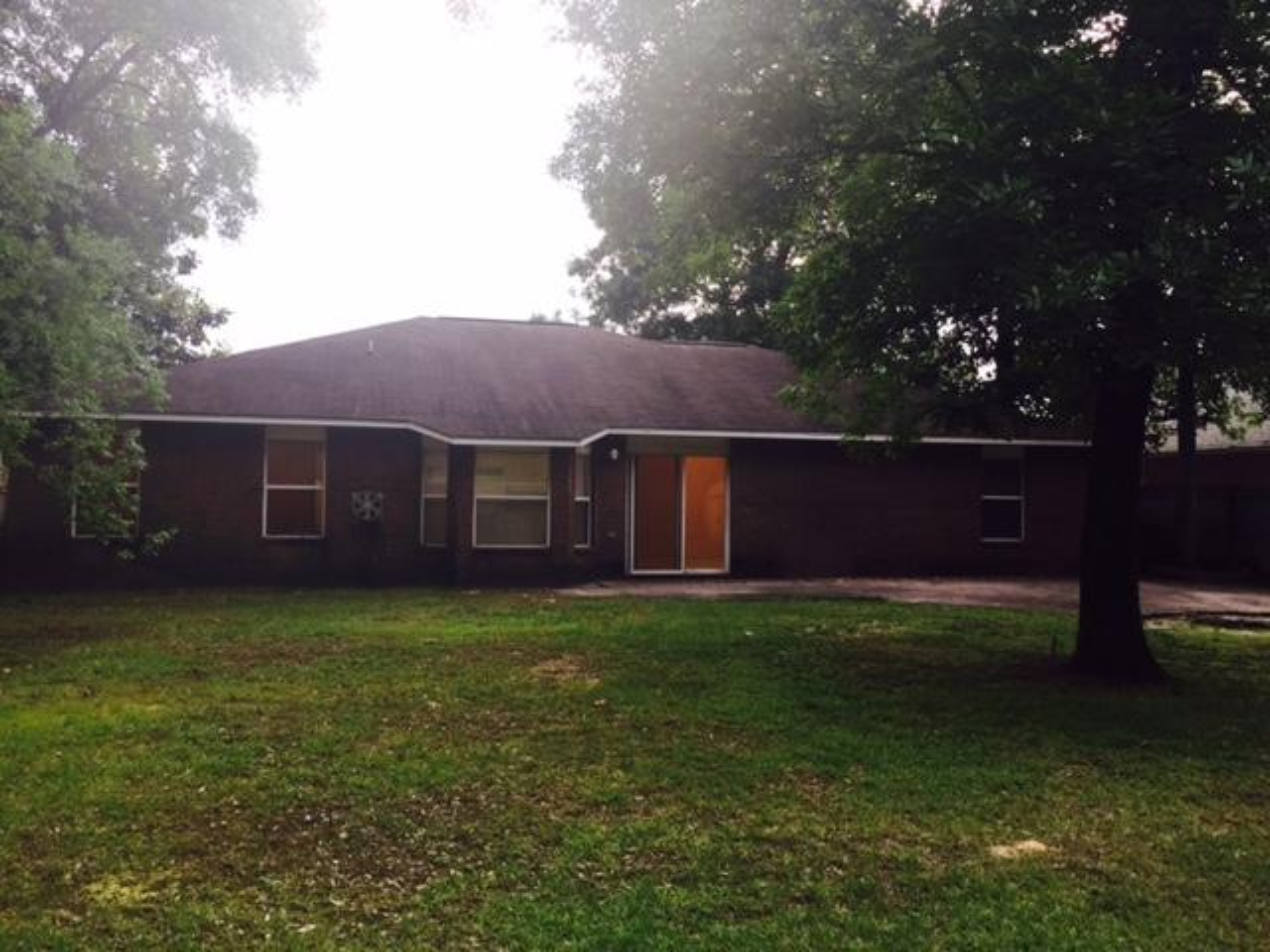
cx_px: 635
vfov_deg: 48.2
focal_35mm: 29
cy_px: 476
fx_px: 1064
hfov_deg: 61.7
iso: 32
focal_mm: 4.15
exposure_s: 1/30
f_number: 2.2
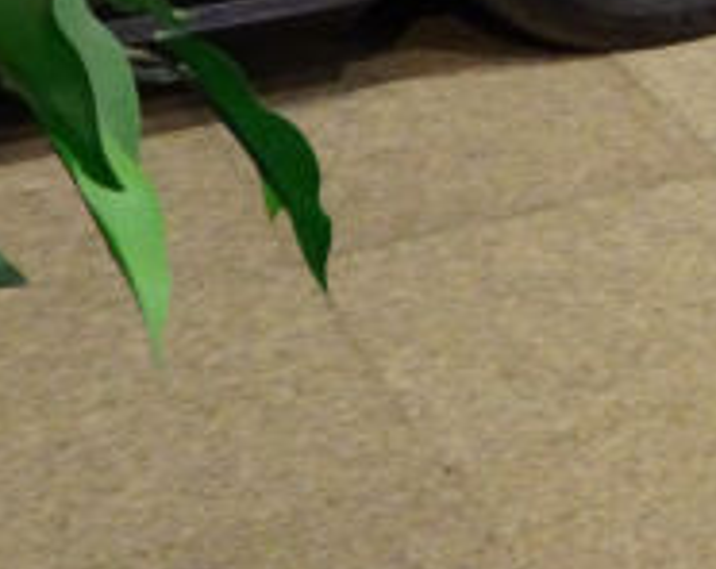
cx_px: 1036
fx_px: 2580
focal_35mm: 122
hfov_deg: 14.8
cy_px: -354
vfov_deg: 11.9
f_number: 3.5
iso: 800
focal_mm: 4.92
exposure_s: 1/25
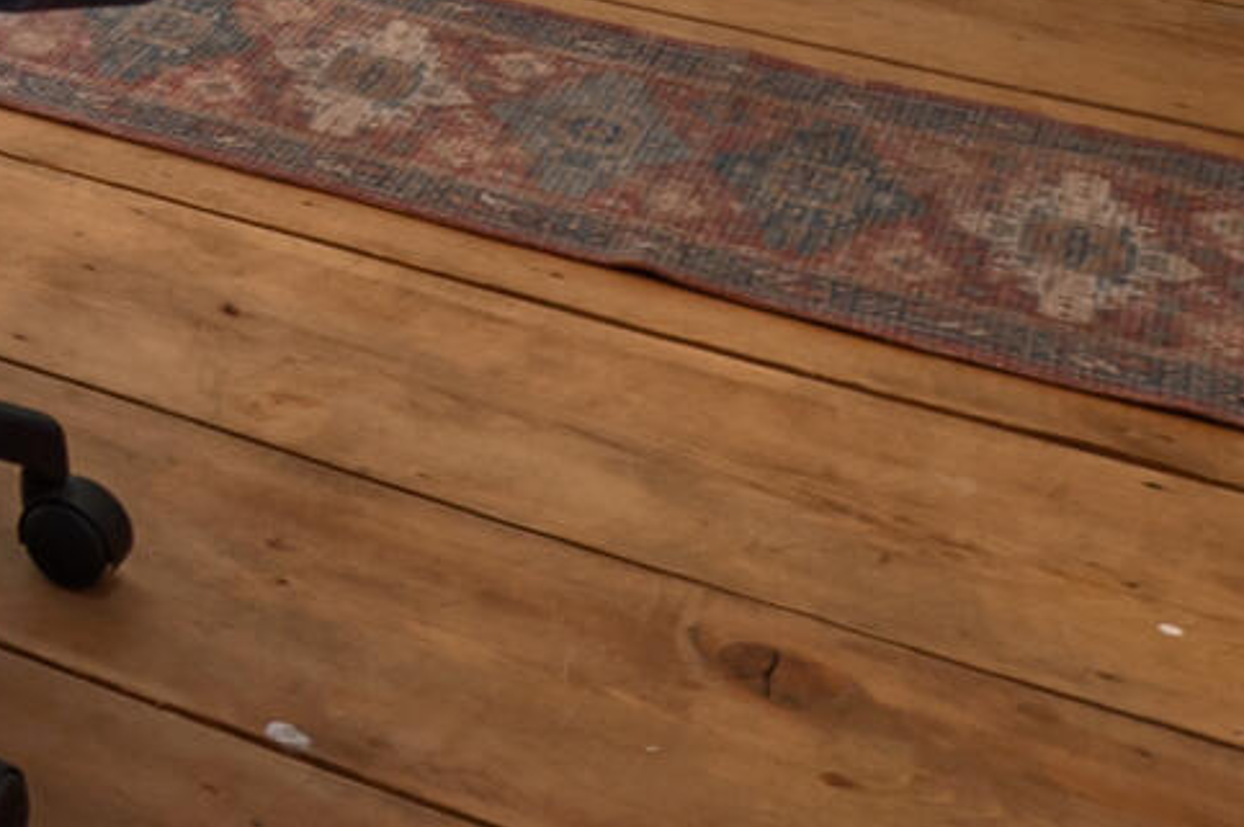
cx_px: -1301
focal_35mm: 87
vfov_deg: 12.7
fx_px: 3003
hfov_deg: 16.9
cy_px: -1074
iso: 100
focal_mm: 14
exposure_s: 1/5
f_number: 8
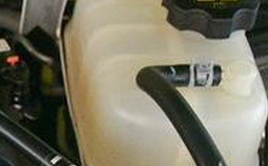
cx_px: -121
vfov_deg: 10.2
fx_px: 912
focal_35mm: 125
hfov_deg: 15.5
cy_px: 233
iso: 12800
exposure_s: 1/60
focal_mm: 24
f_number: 3.8
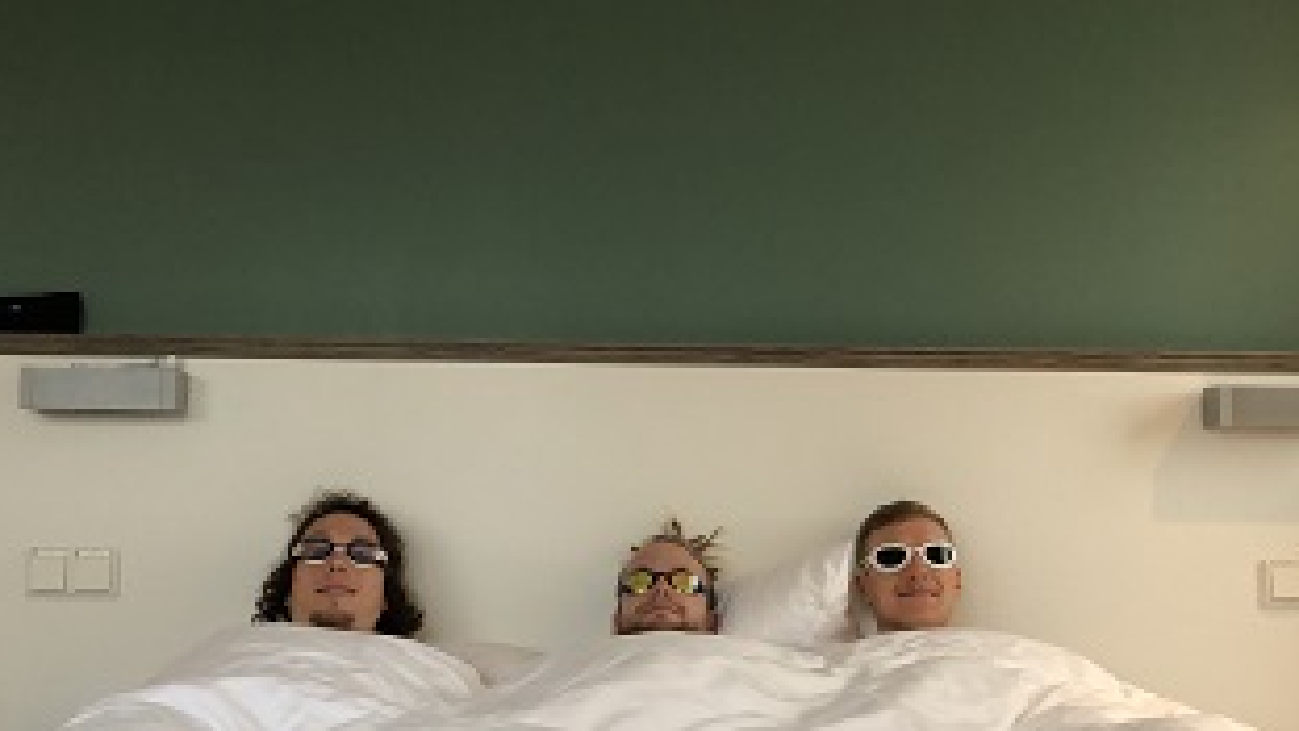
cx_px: 685
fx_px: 1688
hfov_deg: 42.1
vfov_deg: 24.4
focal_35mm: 49
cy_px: 382
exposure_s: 1/50
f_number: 1.8
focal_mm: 4
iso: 125
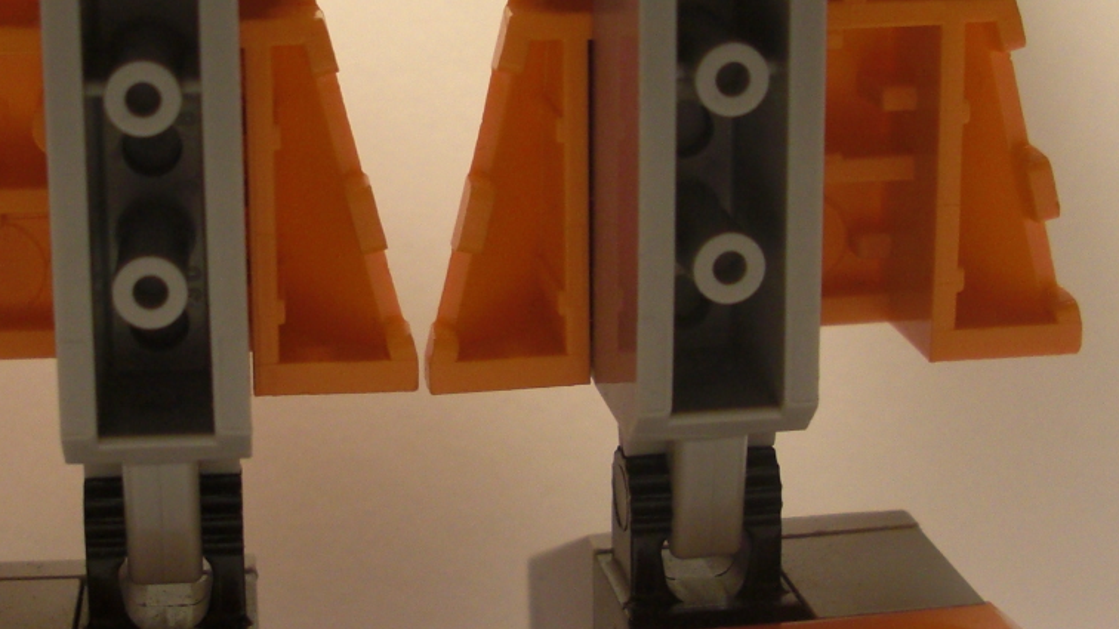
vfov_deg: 14.6
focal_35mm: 83
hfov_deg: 25.6
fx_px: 2462
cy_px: 256
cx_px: 451
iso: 100
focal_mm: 6.3
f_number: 2.8
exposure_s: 1/100
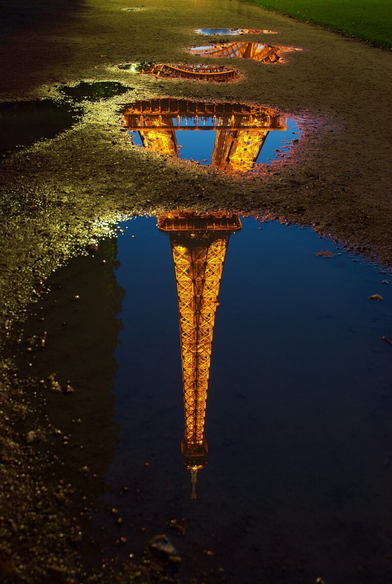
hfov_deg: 37.1
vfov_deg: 53.0
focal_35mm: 36
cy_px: 292
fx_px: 585
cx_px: 196
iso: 100
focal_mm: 24
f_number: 5.6
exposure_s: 4
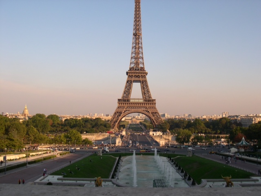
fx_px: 287
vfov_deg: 37.7
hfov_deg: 49.0
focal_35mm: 38
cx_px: 130
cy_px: 98
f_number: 7.6
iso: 100
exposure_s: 1/94
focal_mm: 8
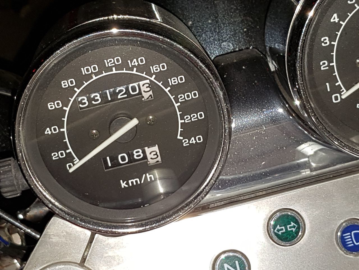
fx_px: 270
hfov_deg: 67.3
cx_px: 180
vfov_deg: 53.1
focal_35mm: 26
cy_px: 135
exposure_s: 1/50
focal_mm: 4.2
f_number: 1.7
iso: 50
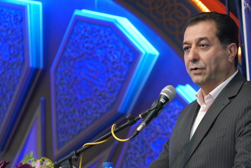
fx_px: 1360
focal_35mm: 195
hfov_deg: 10.5
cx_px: 163
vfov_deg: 7.1
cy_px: 109
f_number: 6.3
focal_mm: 136
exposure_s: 1/125
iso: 12800
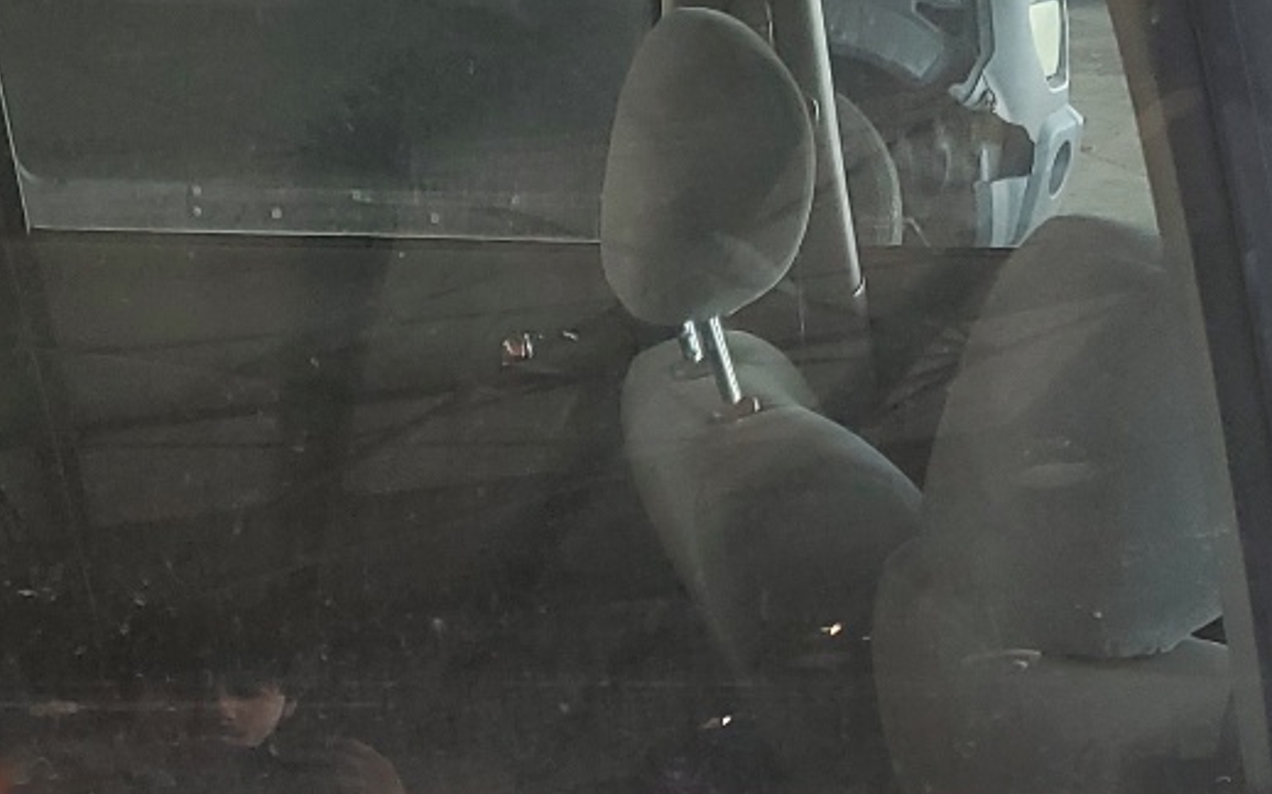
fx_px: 2946
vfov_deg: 14.7
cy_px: 1032
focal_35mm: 85
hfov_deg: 24.3
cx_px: 539
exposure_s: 1/120
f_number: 1.5
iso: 67
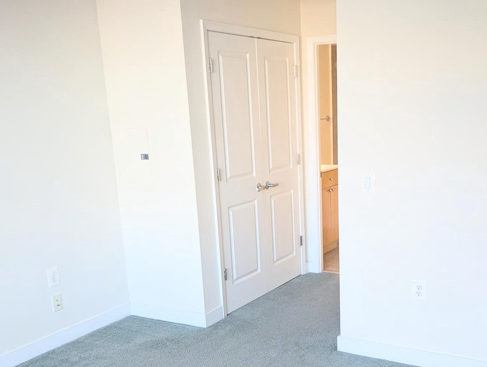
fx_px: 592
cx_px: 313
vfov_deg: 33.9
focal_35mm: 42
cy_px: 267
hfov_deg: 44.3
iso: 182
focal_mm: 6.81
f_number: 1.85
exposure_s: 1/120
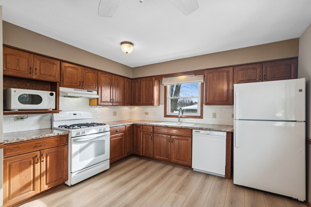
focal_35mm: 15
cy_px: 104
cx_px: 156
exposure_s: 1/50
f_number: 8
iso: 250
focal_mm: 10.5
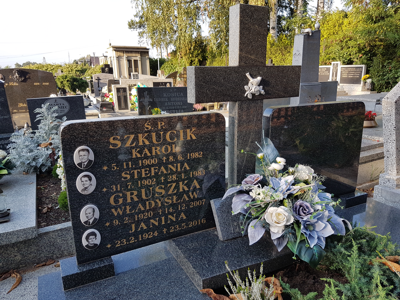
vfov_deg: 53.1
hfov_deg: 67.3
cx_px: 200
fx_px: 300
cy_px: 150
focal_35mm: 26
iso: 40
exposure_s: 1/419
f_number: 1.7
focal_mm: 4.2
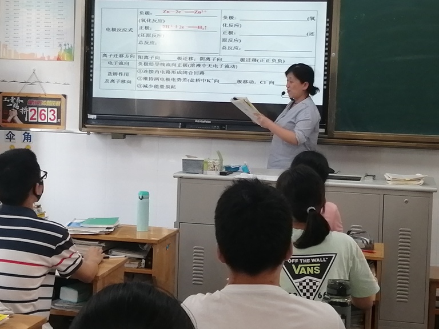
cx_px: 220
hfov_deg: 38.9
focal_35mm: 49
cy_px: 164
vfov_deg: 29.7
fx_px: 621
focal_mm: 3.62
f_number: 1.8
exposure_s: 1/100
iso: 100
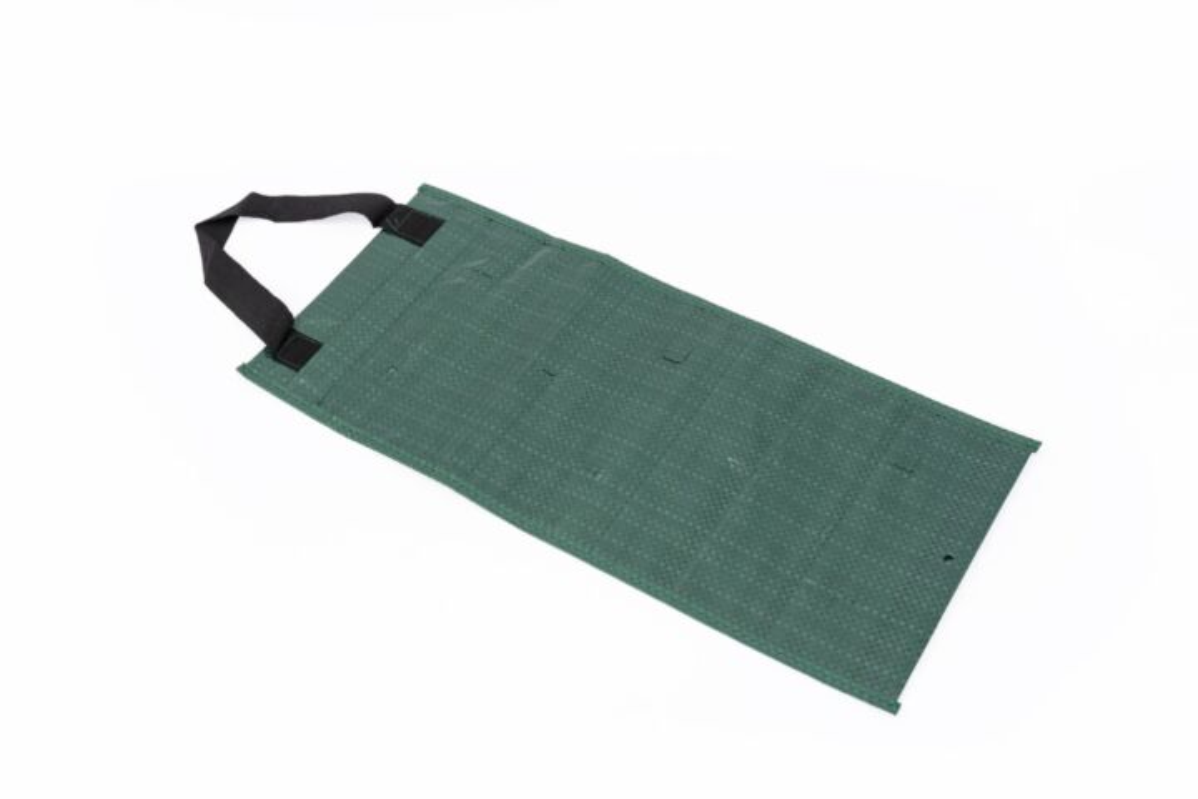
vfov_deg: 31.2
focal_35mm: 43
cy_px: 400
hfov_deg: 45.4
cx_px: 599
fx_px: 1431
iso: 500
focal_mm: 43
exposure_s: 1/80
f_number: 11
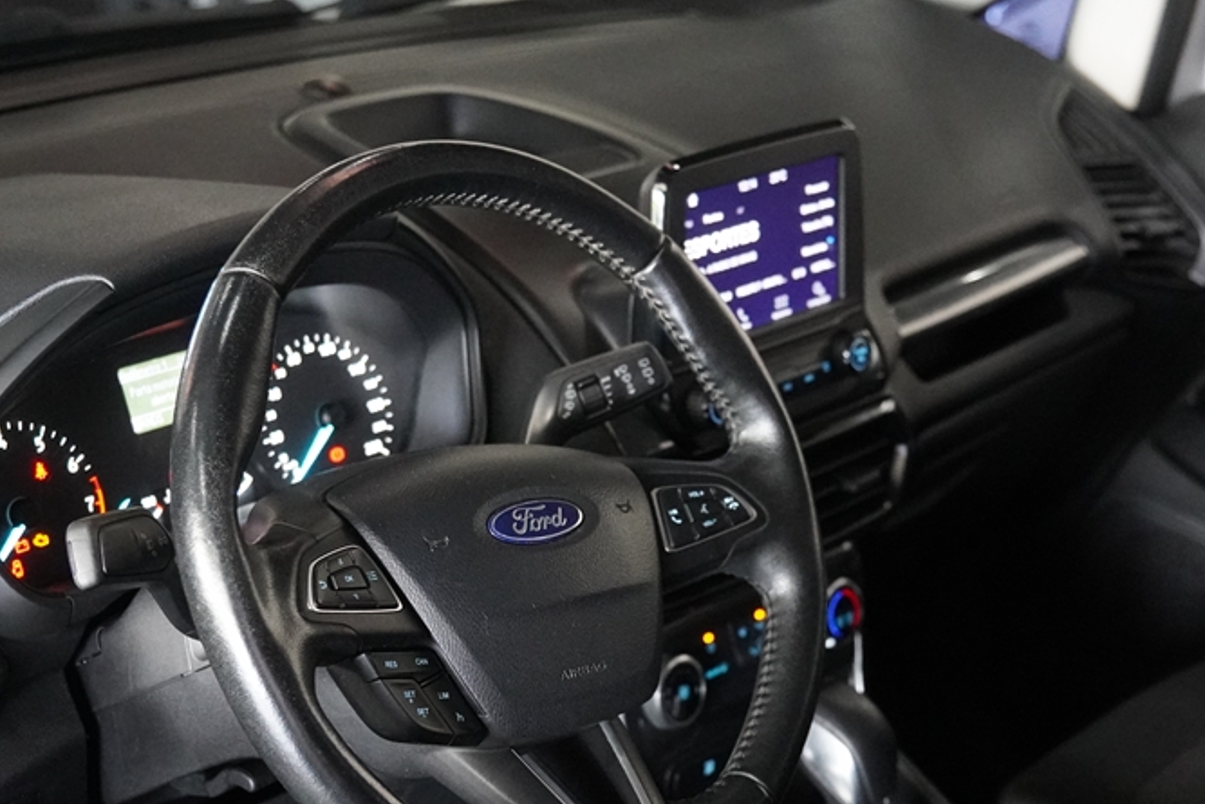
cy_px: 566
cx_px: 567
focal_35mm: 67
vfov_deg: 20.3
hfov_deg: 30.2
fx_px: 2235
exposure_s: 1/160
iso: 6400
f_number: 2.8
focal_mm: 29
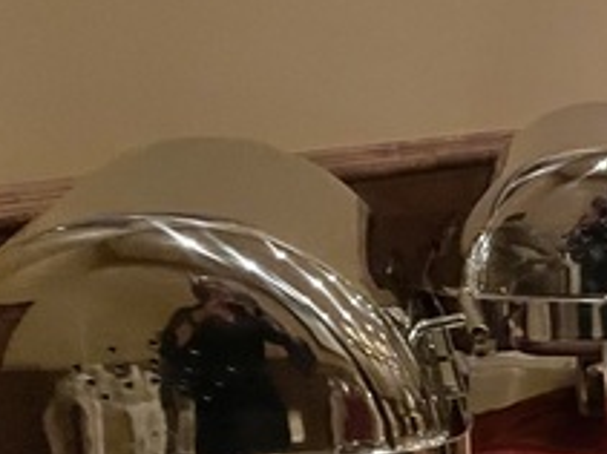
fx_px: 1297
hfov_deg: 23.3
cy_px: 468
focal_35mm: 74
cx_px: 794
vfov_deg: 19.2
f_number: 1.6
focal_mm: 4.2
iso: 1000
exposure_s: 1/30
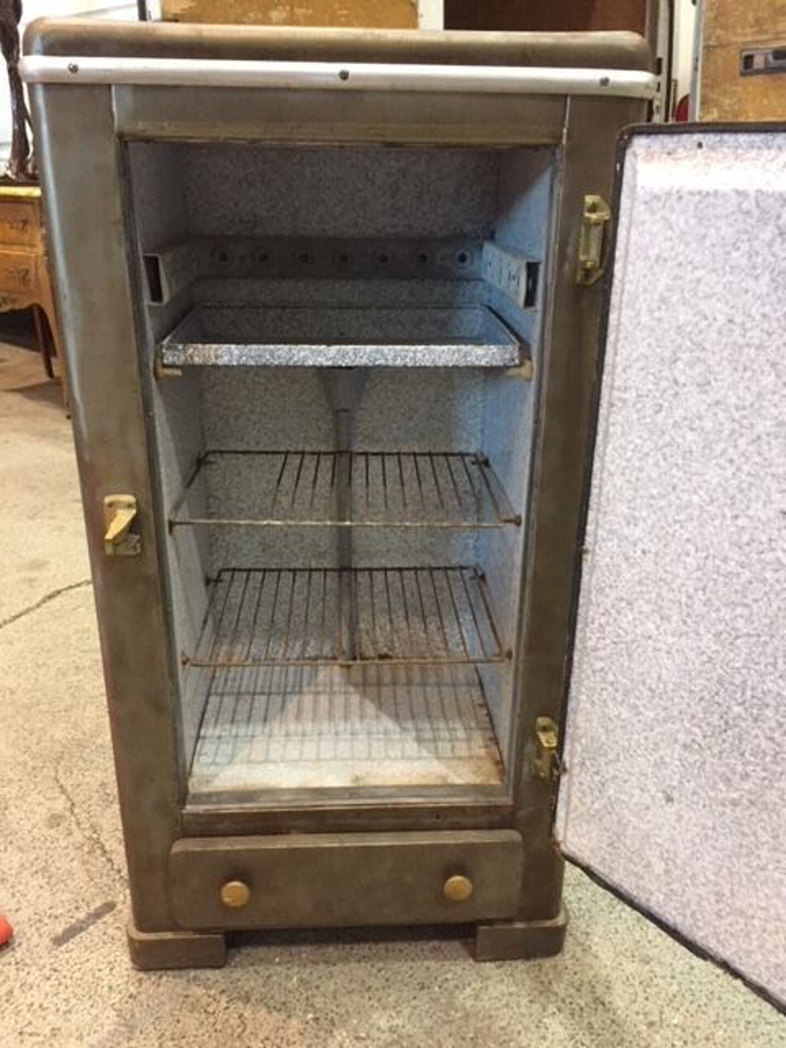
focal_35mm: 29
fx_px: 878
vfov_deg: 61.7
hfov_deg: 48.2
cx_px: 393
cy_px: 524
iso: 250
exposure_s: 1/25
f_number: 2.2
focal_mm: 4.15
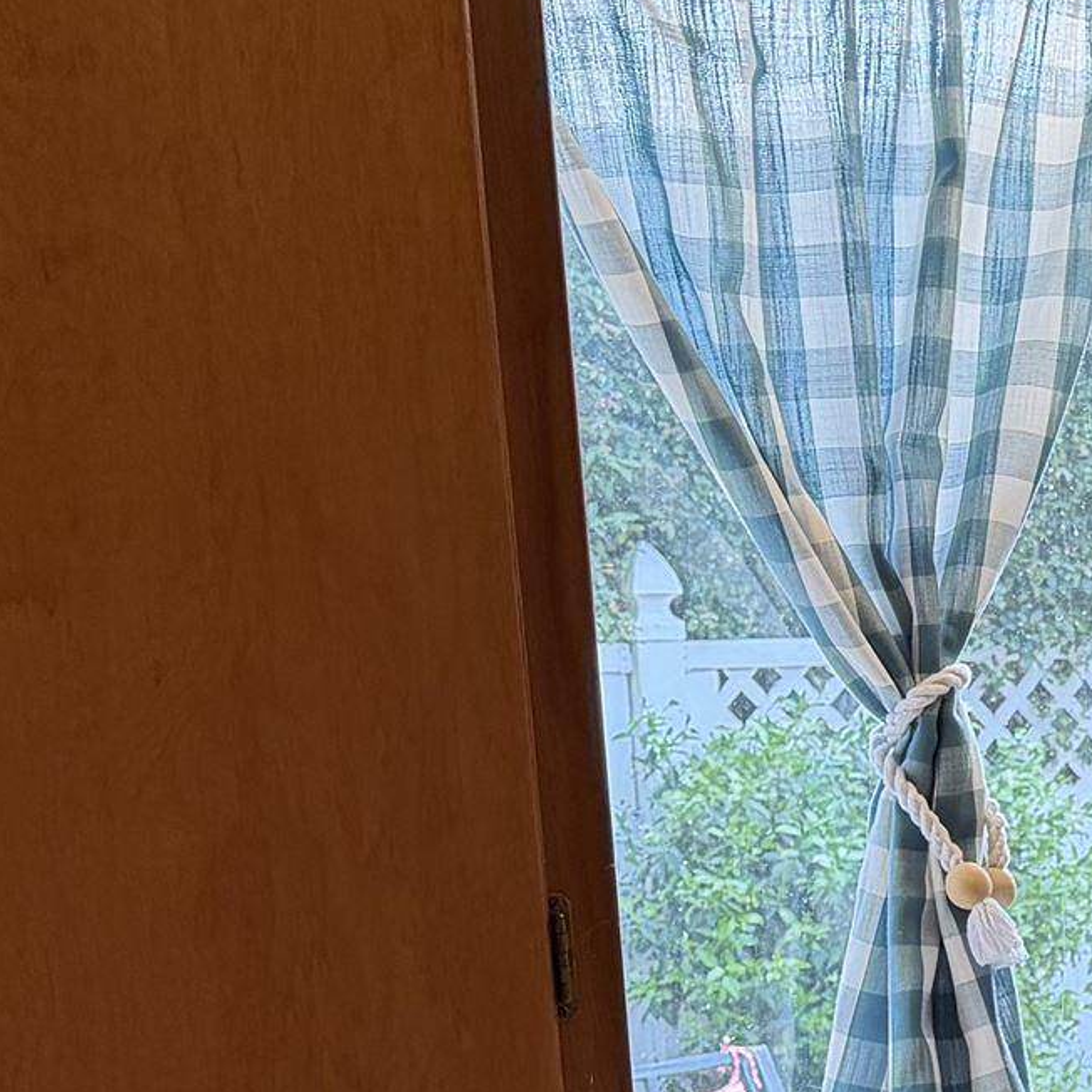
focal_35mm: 100
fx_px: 3569
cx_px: 1494
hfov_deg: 16.3
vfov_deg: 16.9
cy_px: 1152
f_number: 1.78
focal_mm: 6.76
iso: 100
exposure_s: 1/122
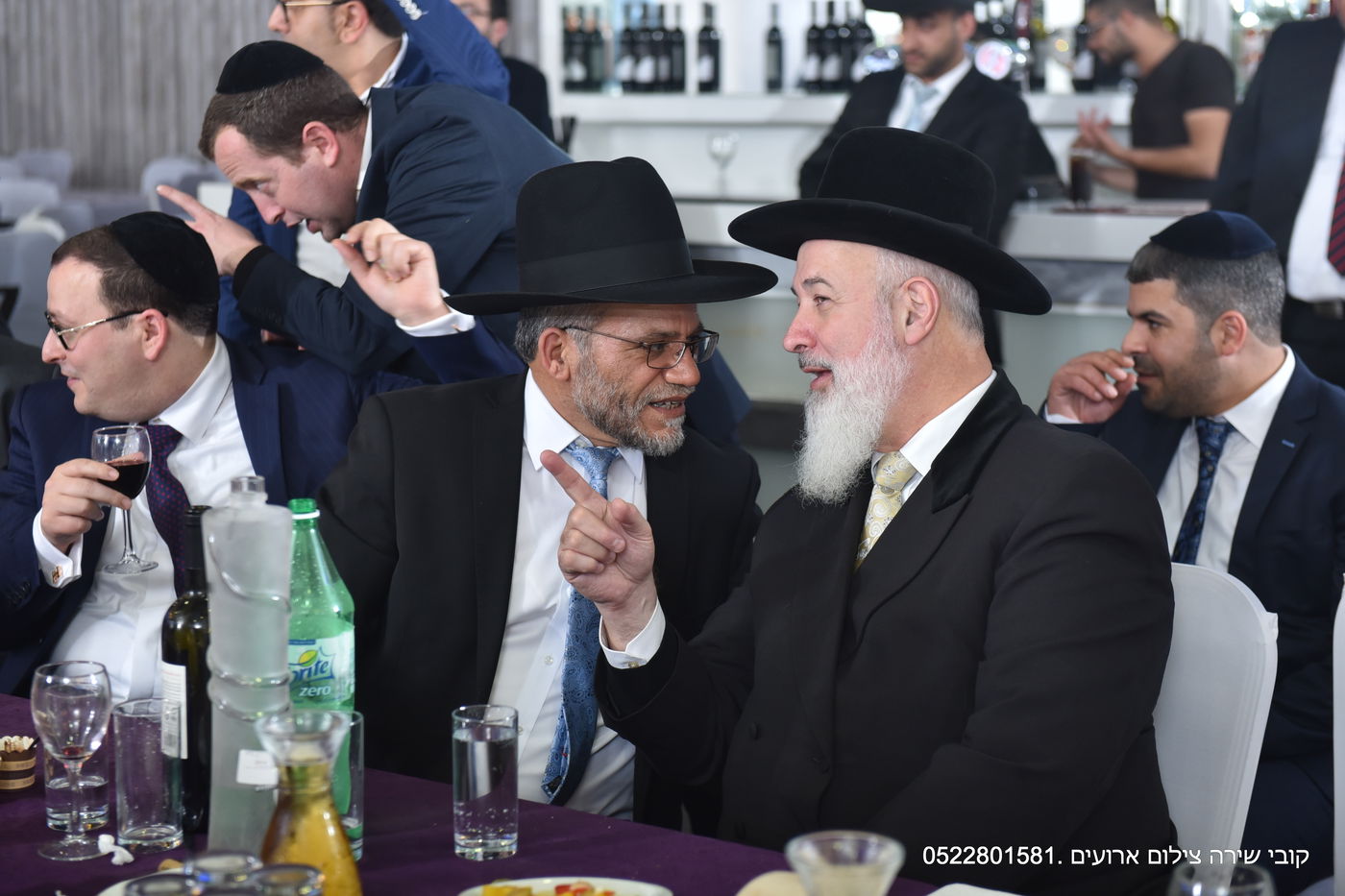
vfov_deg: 19.5
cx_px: 672
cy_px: 448
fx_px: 2615
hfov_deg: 28.8
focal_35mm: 70
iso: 800
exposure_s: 1/200
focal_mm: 70
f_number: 3.5
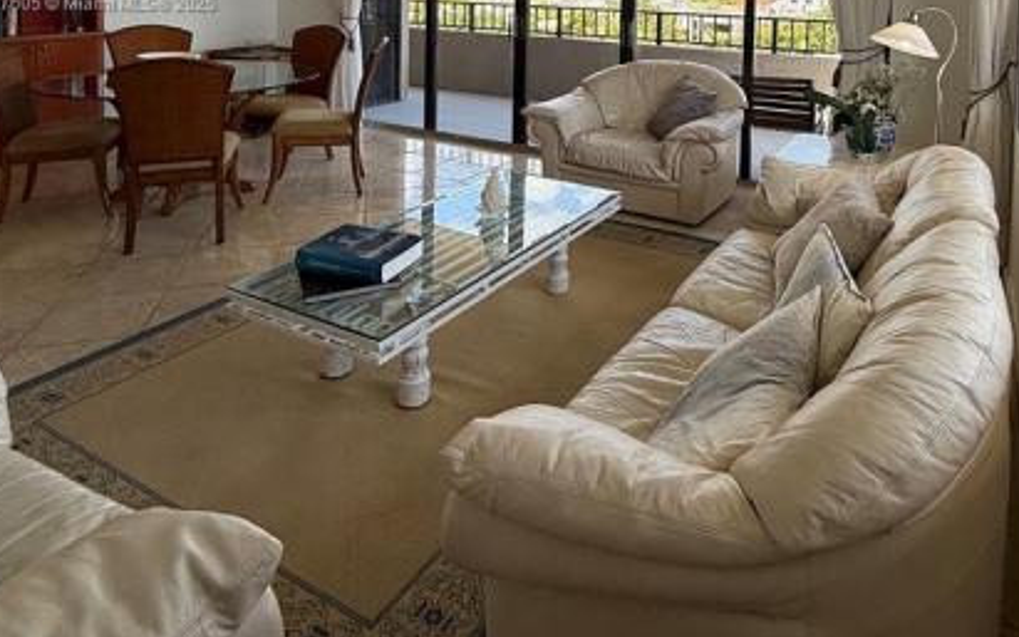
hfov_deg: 69.7
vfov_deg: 41.6
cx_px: 612
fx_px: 722
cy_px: 5
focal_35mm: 26
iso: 64
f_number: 2.2
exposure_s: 1/395
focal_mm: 2.22
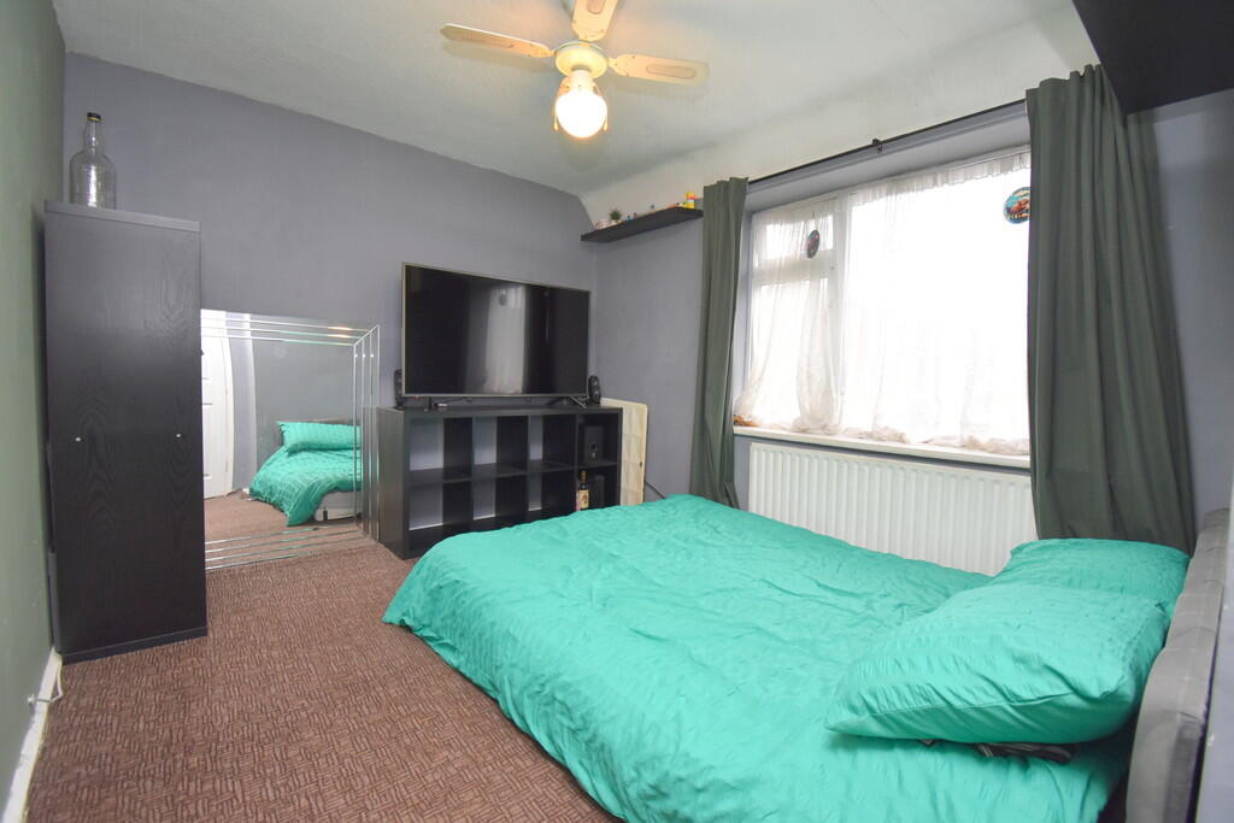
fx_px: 514
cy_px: 412
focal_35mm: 15
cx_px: 617
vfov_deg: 77.3
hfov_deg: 100.4
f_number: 4.5
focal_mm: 10
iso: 1000
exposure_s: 1/125
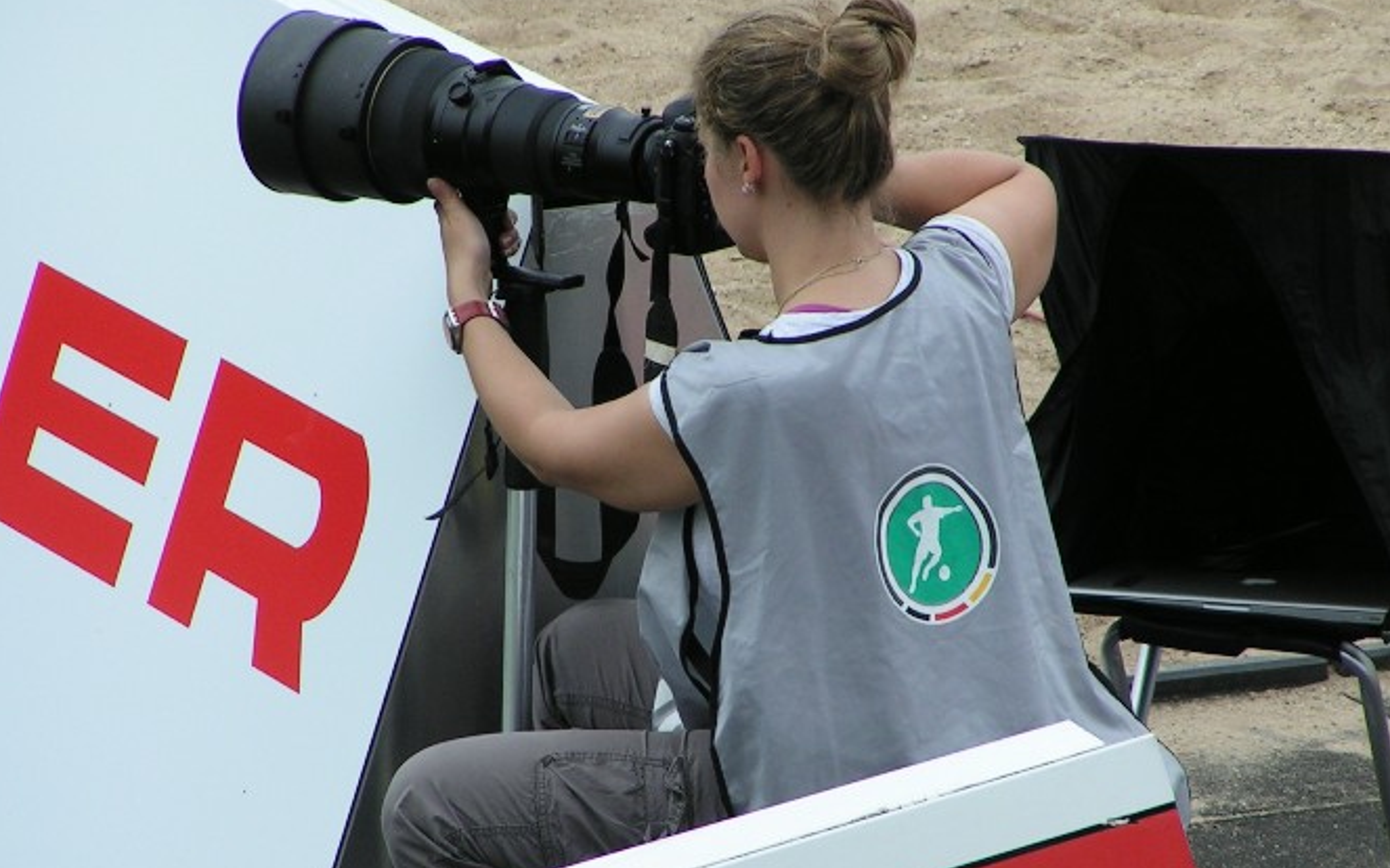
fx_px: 16474
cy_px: 472
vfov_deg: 3.0
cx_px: 660
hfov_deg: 4.8
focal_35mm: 435
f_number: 4.5
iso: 50
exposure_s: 1/500
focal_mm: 52
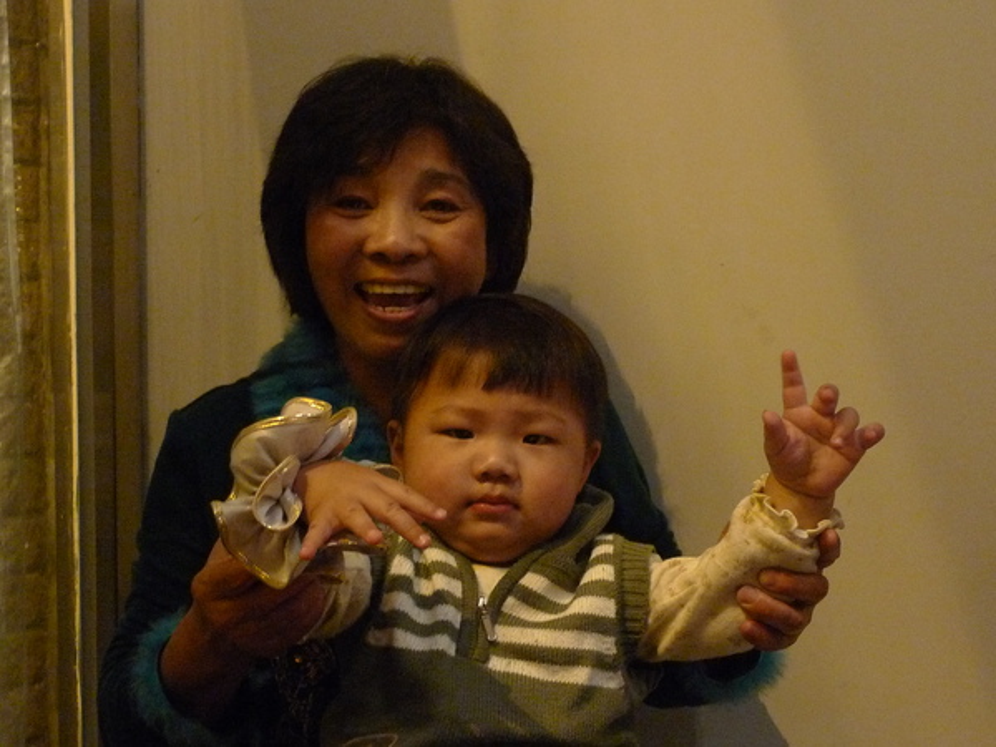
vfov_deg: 27.5
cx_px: 498
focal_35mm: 53
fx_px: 1525
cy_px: 374
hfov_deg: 36.2
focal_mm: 7.9
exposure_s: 1/20
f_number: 2.4
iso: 800
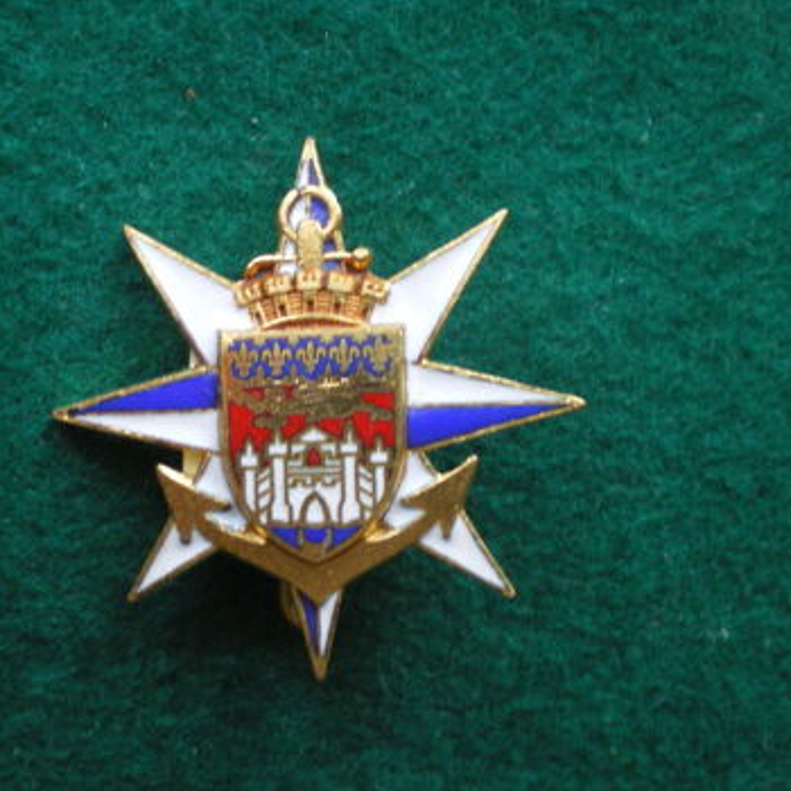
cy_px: 402
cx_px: 285
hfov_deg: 36.5
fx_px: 1189
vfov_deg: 36.8
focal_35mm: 46
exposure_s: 1/25
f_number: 3.1
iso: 400
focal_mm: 6.3
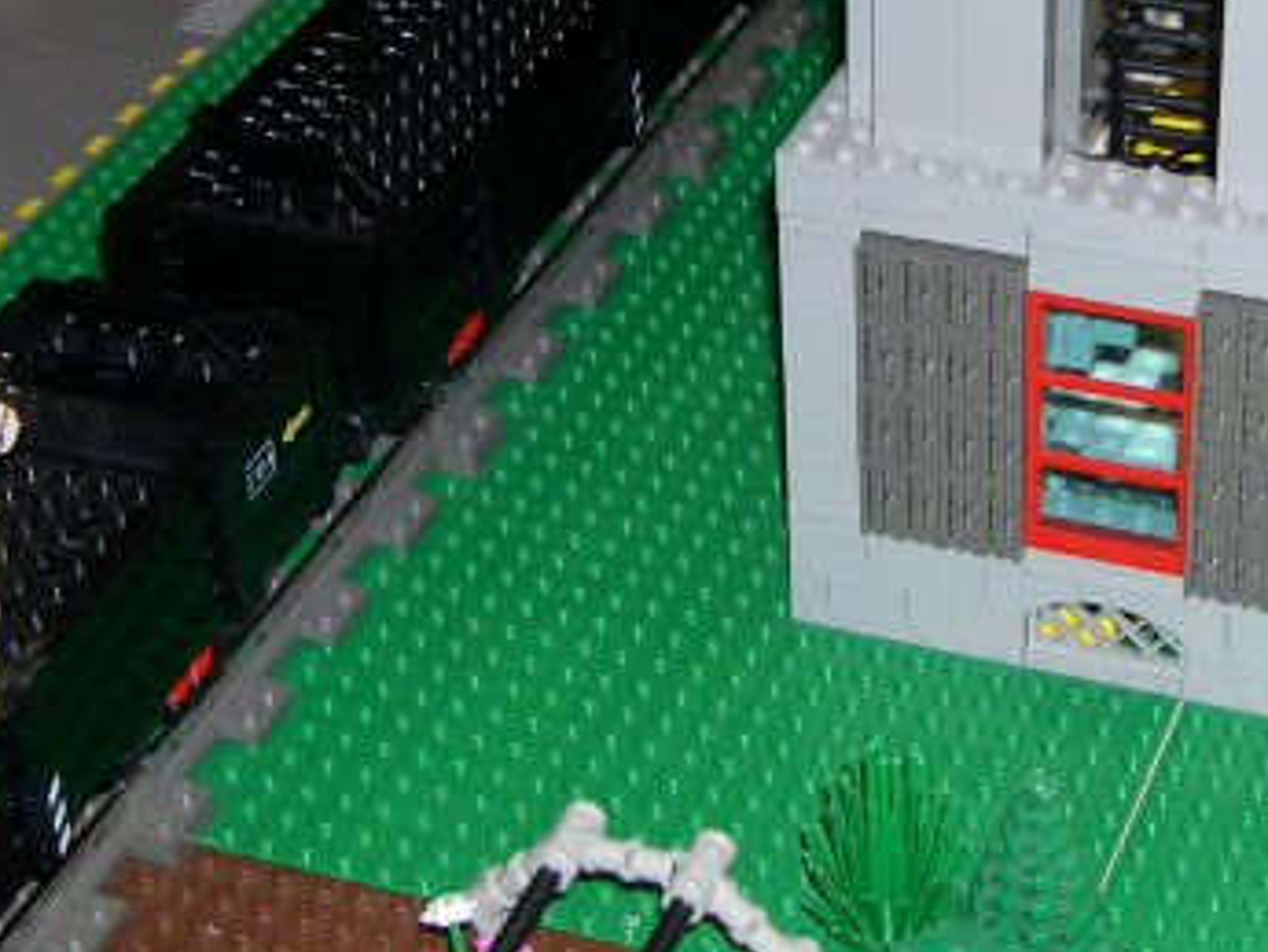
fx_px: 3225
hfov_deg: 22.0
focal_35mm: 88
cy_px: 191
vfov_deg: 16.7
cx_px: 978
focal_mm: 8
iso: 100
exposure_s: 1/60
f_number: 2.8
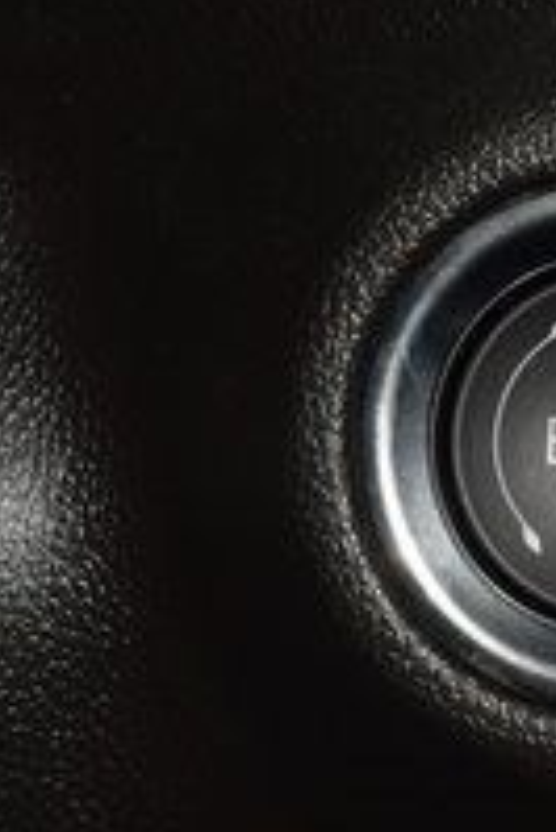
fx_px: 7793
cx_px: 648
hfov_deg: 4.1
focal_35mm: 337
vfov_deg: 6.1
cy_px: 332
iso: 100
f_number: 8
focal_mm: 70
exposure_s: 1/125
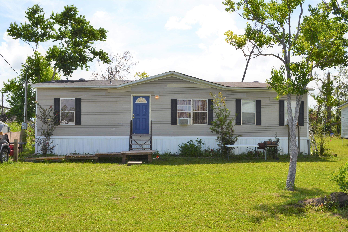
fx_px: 319
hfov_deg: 57.2
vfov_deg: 40.0
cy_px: 116
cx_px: 174
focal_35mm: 33
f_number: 9
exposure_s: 1/200
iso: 100
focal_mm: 22
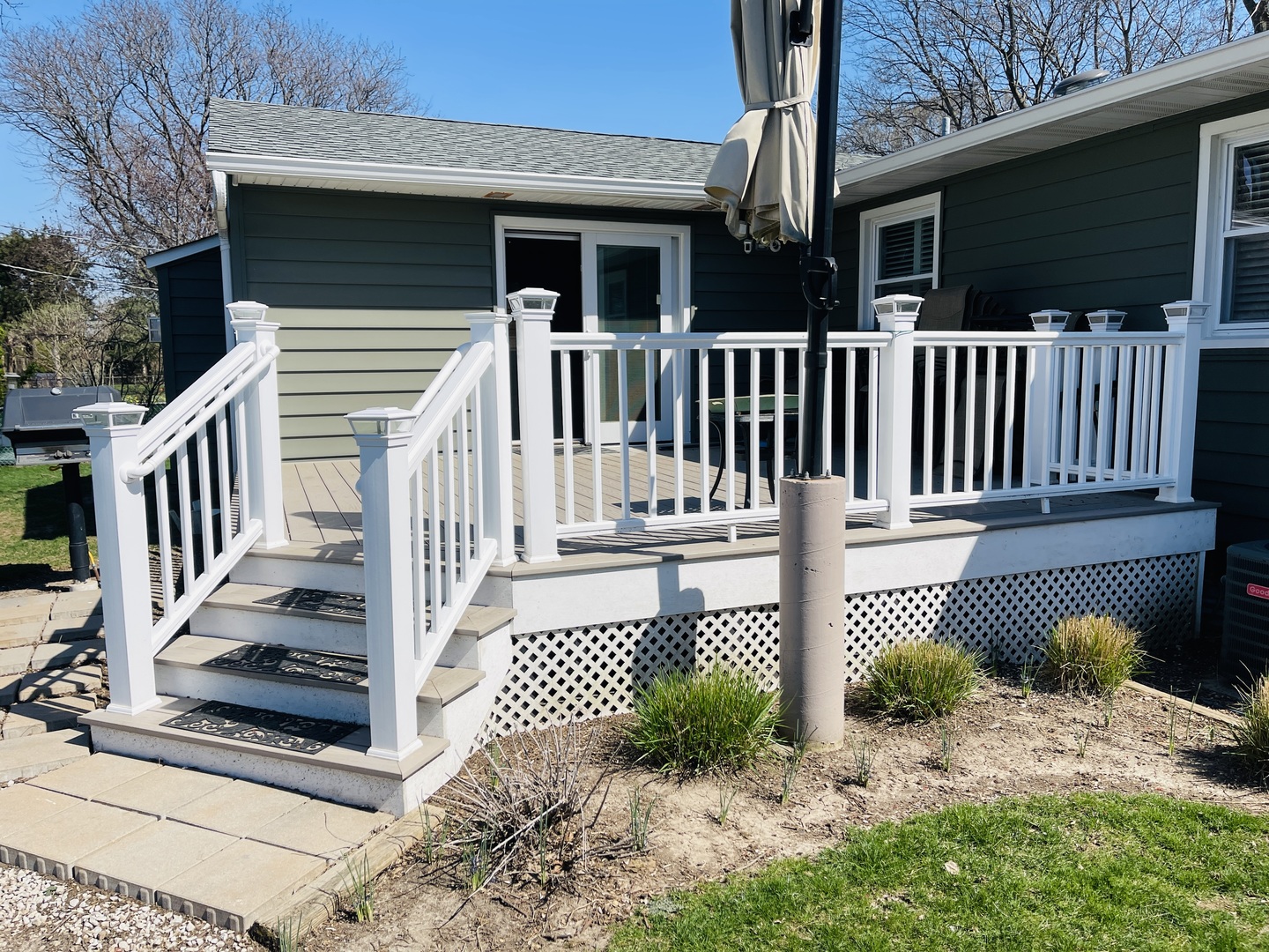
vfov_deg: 53.1
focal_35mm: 26
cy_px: 476
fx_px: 953
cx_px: 634
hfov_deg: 67.3
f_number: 1.6
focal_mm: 5.1
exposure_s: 1/4902
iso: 32
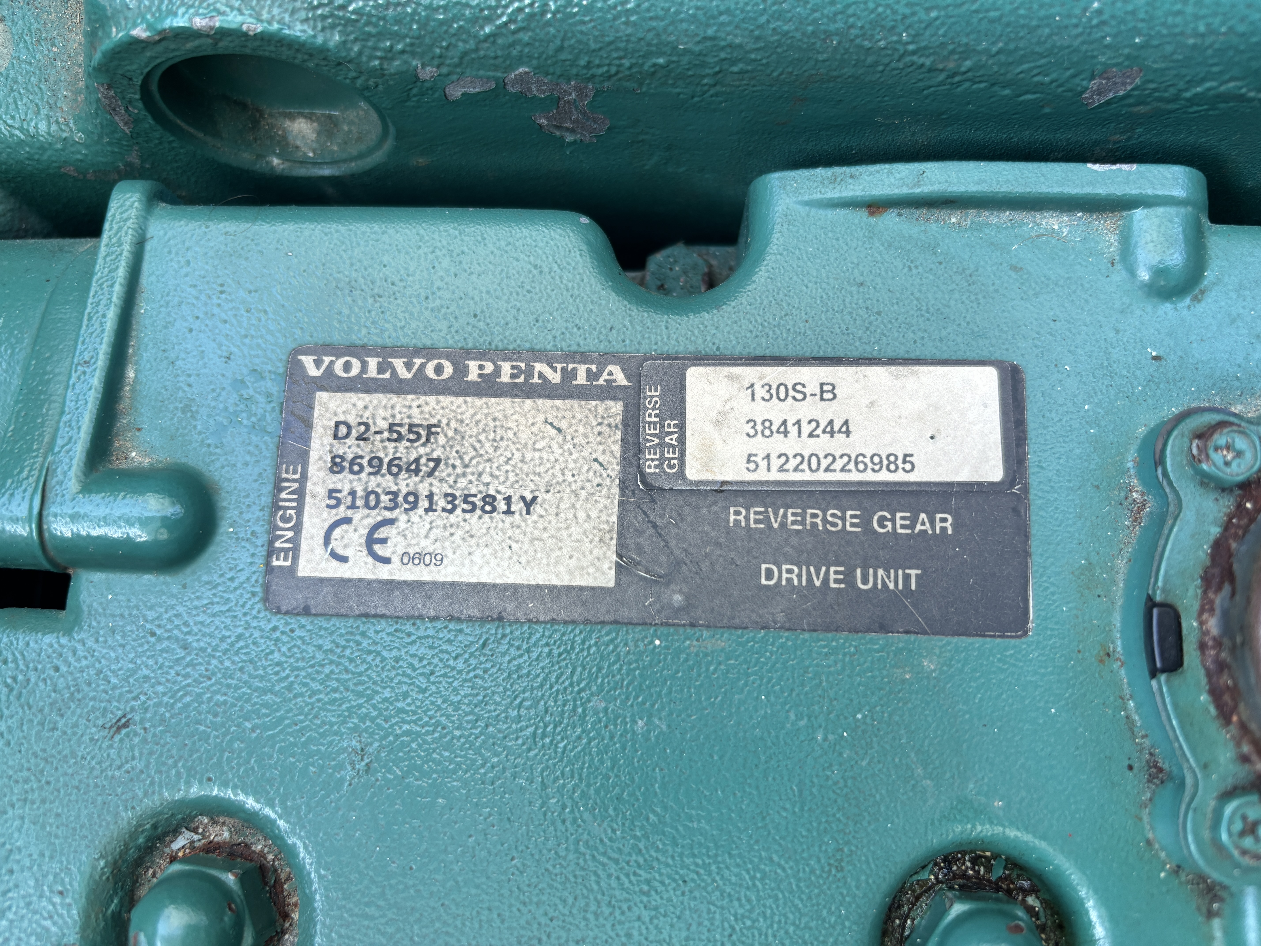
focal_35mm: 26
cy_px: 473
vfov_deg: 53.1
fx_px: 947
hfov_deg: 67.3
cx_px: 630
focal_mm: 5.96
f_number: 1.6
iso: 40
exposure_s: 1/121
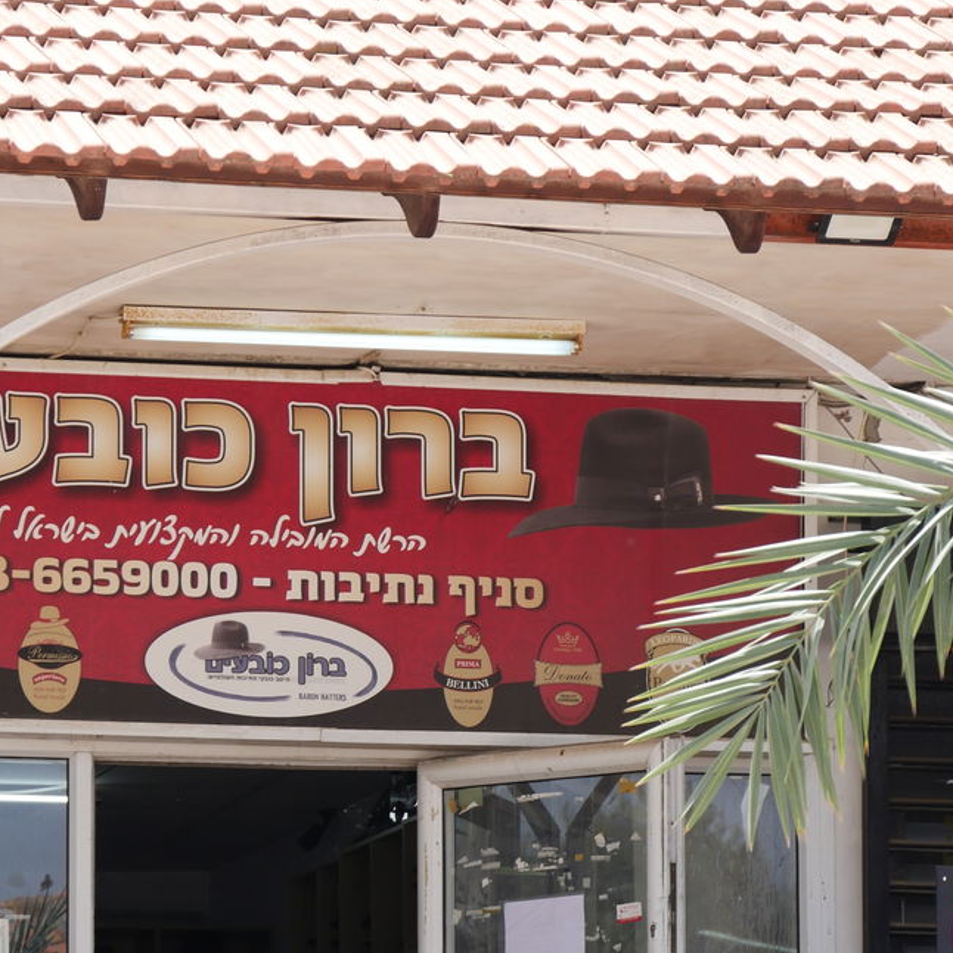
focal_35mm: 249
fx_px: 7756
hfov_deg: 7.0
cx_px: 299
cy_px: 620
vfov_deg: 7.0
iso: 200
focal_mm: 65
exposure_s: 1/320
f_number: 5.3
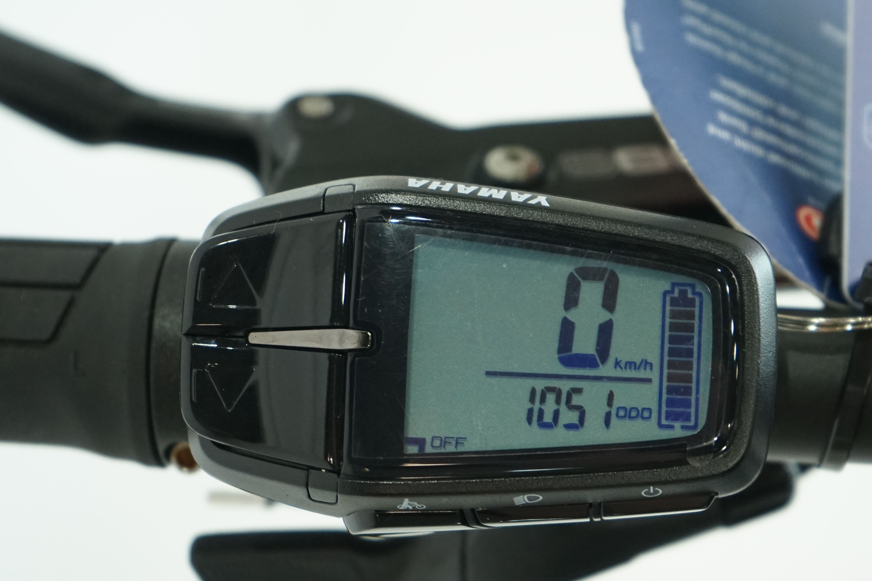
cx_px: 545
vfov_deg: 13.5
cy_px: 343
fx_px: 2446
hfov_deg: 20.2
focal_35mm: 101
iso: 2000
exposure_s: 1/200
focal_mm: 70
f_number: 5.6
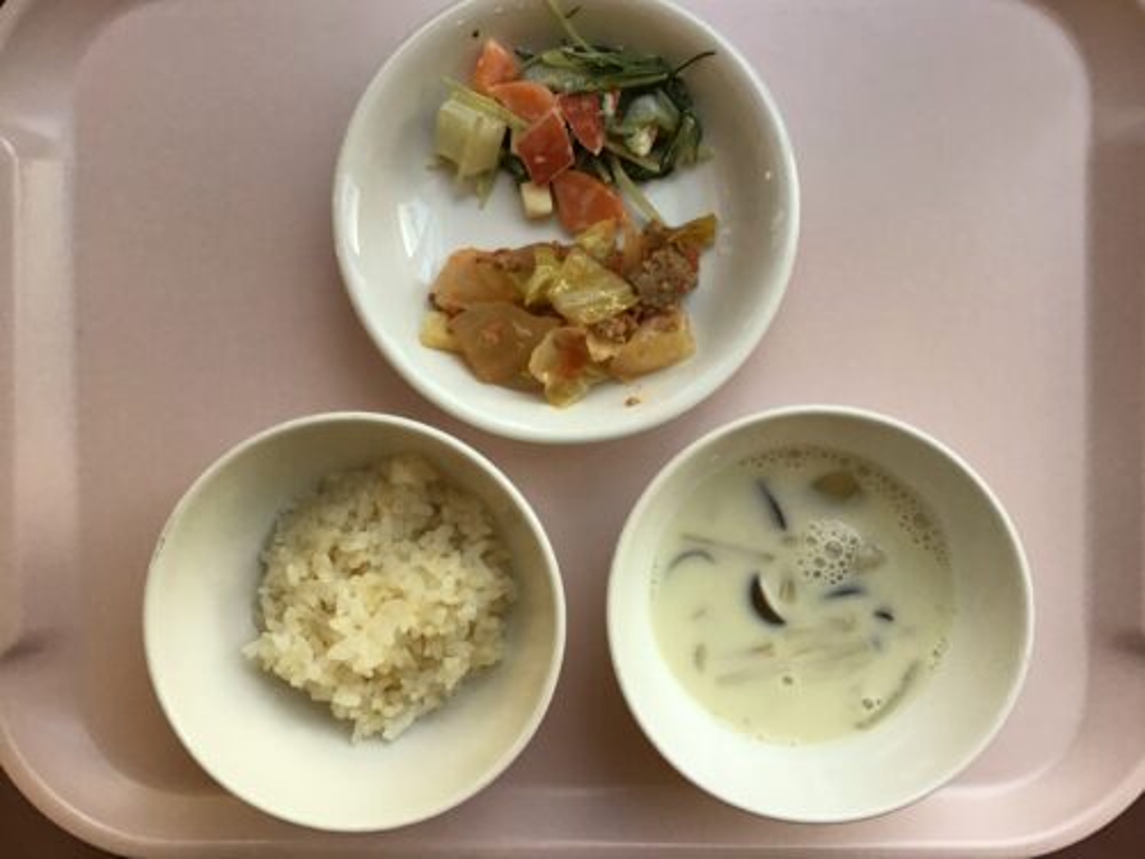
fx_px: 1025
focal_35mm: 31
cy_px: 430
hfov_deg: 58.4
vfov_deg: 45.4
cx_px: 572
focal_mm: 3.3
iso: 25
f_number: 2.4
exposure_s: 1/40
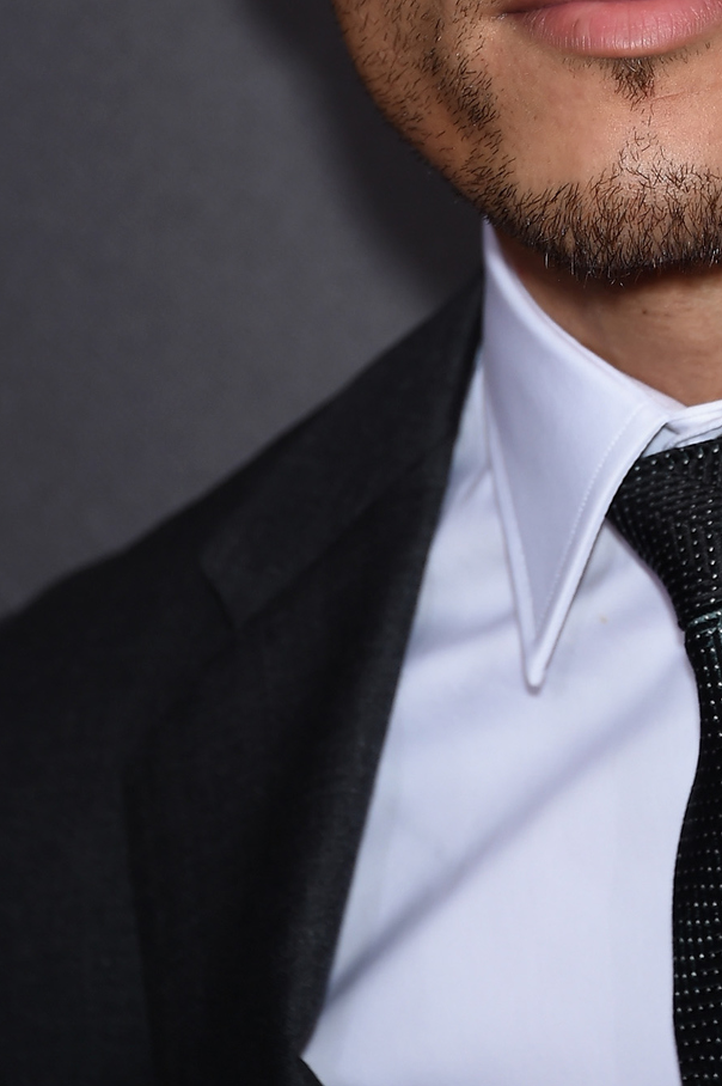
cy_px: 123
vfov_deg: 3.0
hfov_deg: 2.0
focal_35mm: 677
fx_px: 20396
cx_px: 663
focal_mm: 300
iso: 640
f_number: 6.3
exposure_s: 1/250
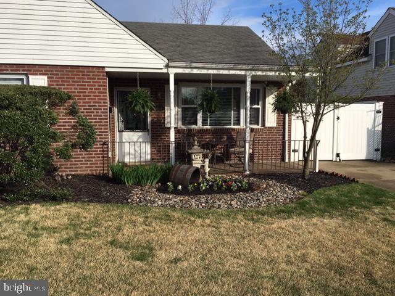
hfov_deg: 61.7
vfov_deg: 48.2
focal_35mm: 29
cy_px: 148
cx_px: 198
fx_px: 331
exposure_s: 1/1221
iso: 25
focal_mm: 4.15
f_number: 2.2
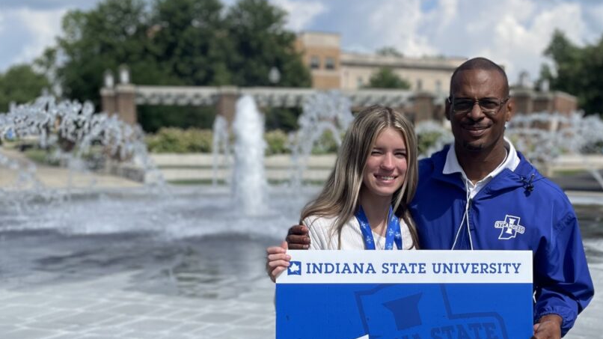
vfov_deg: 22.0
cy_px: 265
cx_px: 383
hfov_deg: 38.2
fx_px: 863
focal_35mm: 54
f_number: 1.6
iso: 50
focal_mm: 4.2
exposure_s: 1/6135
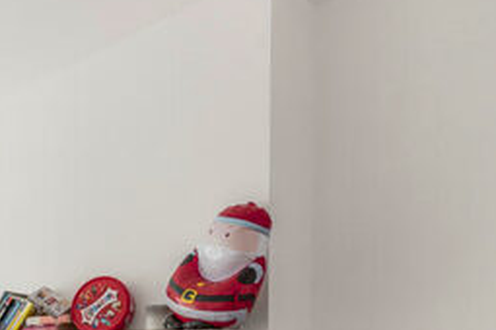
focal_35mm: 44
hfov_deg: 35.8
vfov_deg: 27.4
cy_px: 379
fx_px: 606
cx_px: -86
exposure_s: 1/60
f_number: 8
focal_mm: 16
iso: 800
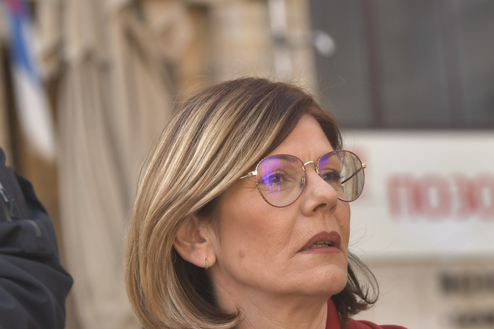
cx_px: 298
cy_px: 311
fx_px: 3005
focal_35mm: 219
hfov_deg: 9.4
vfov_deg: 6.3
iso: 160
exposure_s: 1/125
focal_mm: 92
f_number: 5
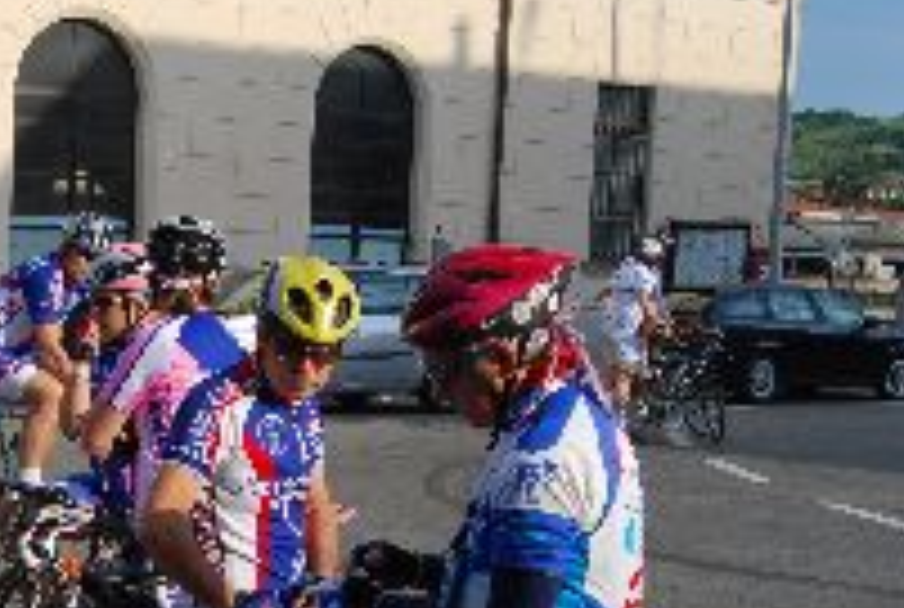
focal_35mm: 77
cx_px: 22
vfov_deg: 17.5
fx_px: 1941
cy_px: 534
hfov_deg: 25.1
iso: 200
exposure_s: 1/160
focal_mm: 23
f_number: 11
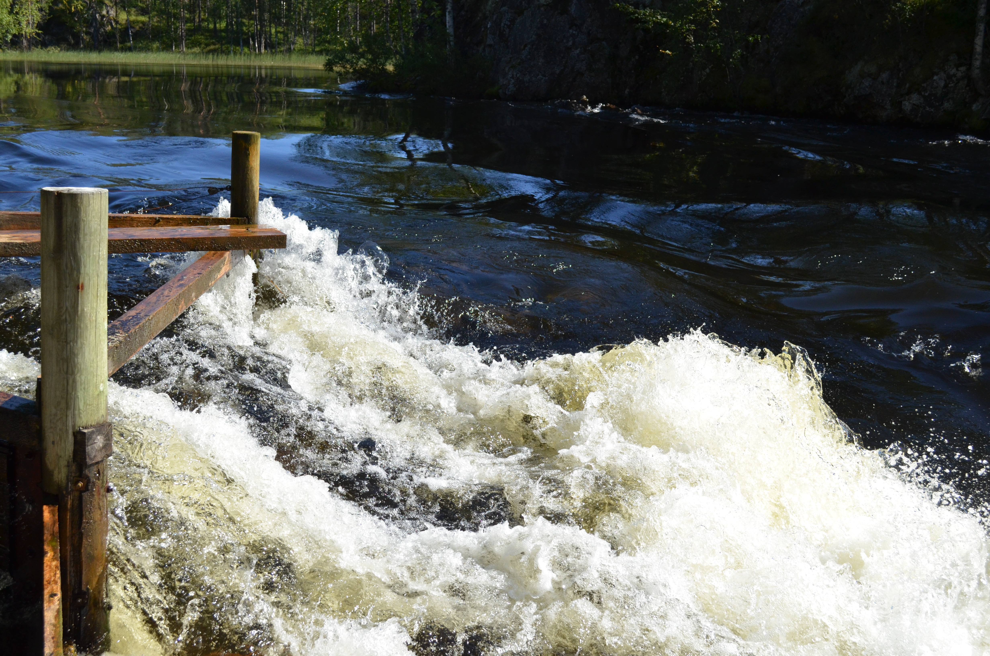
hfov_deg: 45.0
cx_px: 495
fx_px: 1194
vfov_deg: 30.7
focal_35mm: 44
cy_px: 328
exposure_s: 1/1600
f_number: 6.3
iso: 640
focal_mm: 29
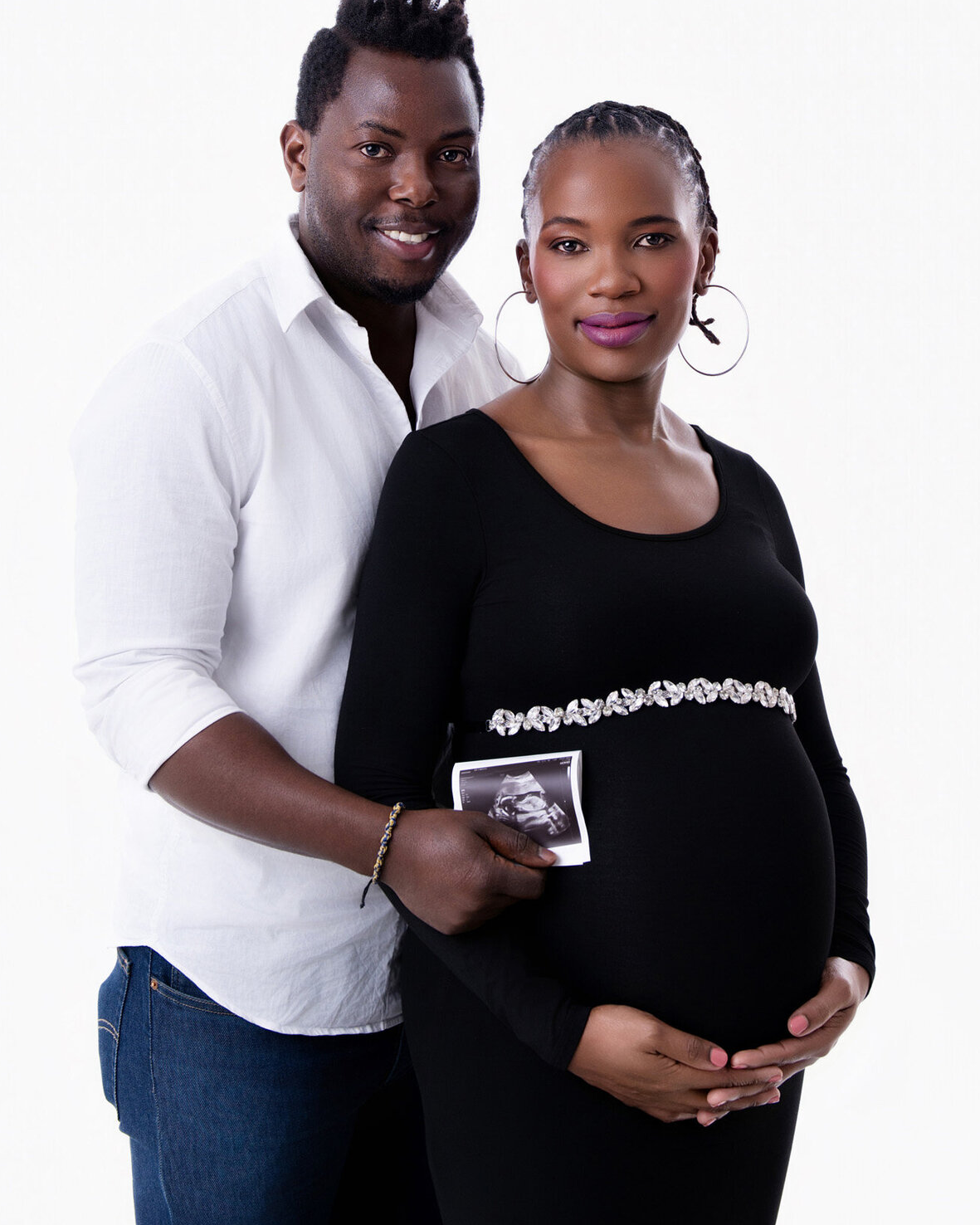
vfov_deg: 39.5
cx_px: 492
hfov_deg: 32.1
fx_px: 1704
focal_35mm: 47
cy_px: 534
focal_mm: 41
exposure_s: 1/160
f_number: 7.1
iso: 200
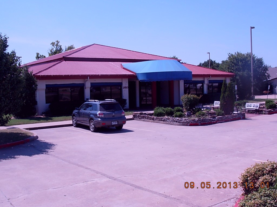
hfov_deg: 49.0
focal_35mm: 38
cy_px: 104
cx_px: 138
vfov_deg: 37.7
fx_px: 304
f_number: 4.9
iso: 50
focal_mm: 6.3
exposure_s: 1/575
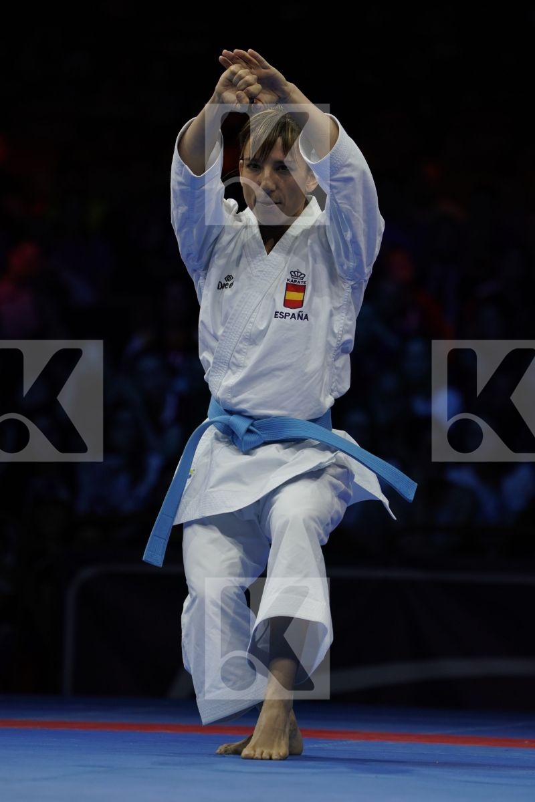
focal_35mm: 300
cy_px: 401
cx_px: 268
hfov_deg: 4.6
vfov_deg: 6.9
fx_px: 6687
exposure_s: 1/500
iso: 1000
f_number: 5.6
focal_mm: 300
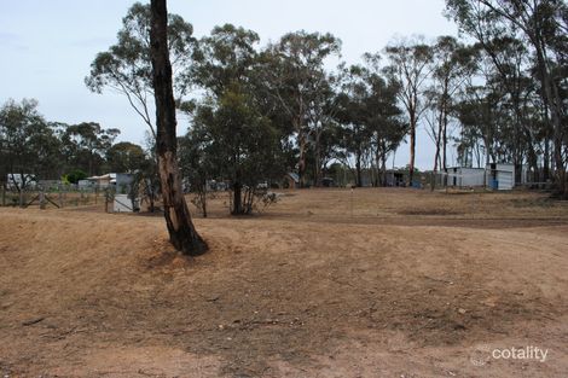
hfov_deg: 67.4
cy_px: 189
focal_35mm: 27
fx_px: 426
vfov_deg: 47.9
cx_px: 284
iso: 100
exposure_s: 1/250
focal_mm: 18
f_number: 8
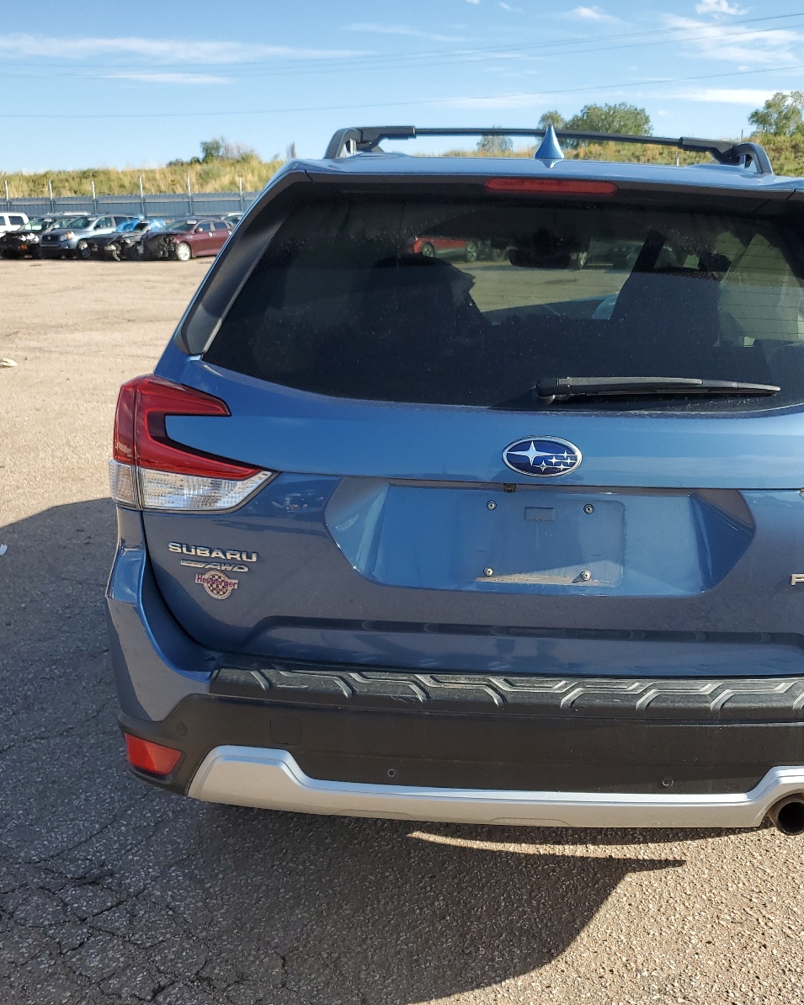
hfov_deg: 43.0
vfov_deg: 52.8
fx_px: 1011
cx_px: 508
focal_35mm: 34
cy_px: 502
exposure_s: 1/1667
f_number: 1.5
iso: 50
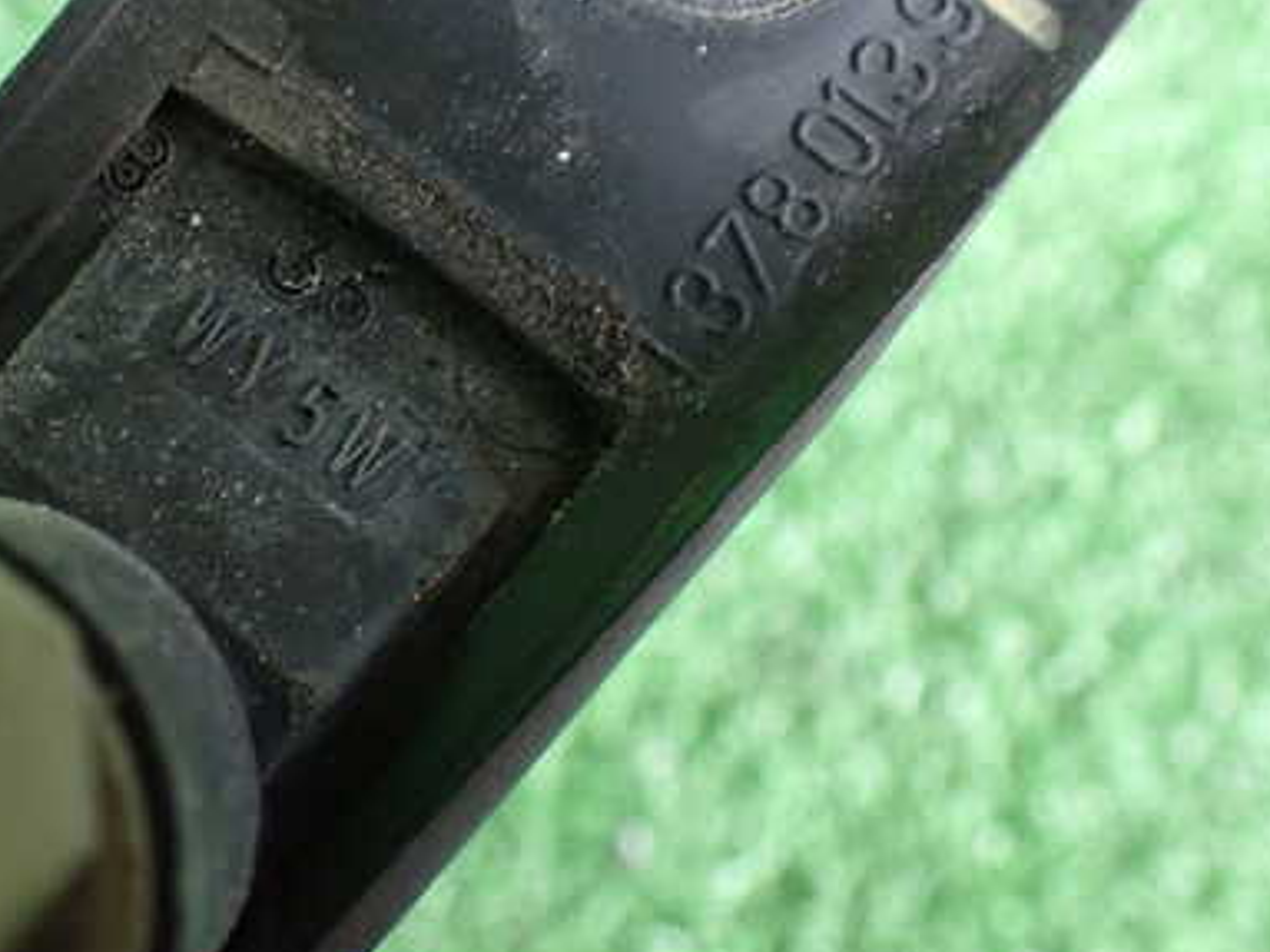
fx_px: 1724
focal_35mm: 47
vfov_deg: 30.6
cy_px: 315
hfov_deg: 39.4
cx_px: 322
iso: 800
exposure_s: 1/60
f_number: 2.3
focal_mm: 5.4
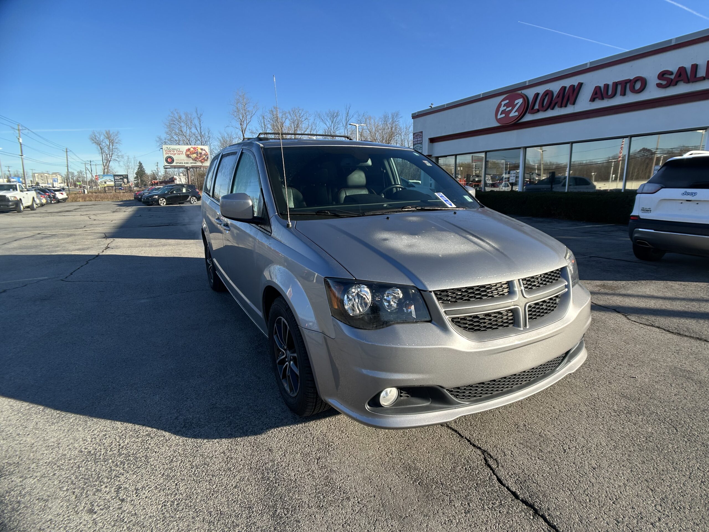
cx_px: 354
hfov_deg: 67.3
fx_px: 533
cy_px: 266
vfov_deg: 53.1
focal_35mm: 26
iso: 50
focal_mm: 5.7
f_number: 1.5
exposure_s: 1/1751
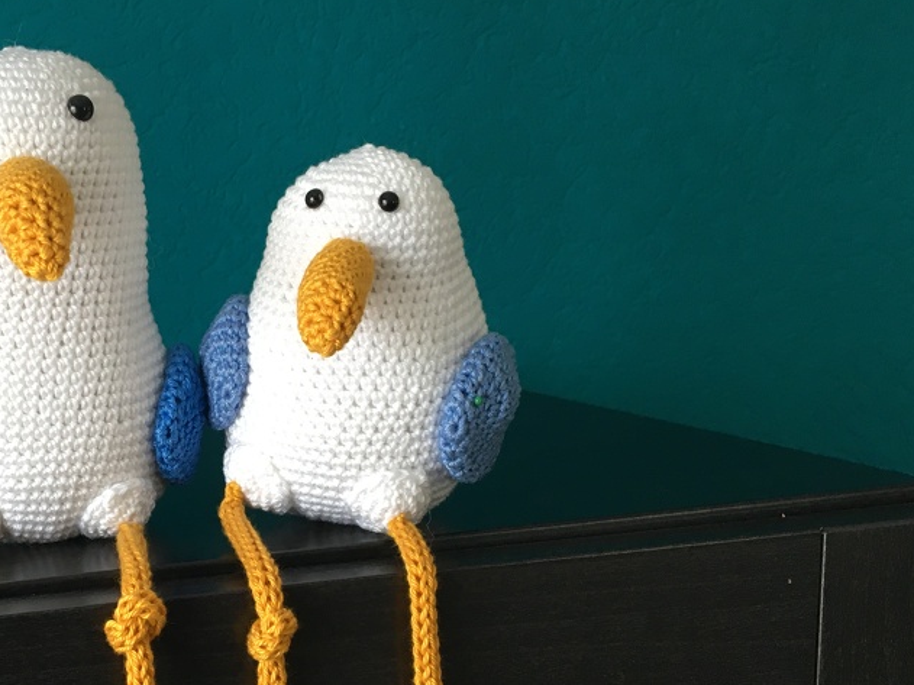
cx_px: 190
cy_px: 513
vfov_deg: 29.2
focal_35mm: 49
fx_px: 1294
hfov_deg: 37.6
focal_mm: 4.15
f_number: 2.2
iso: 80
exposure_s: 1/33
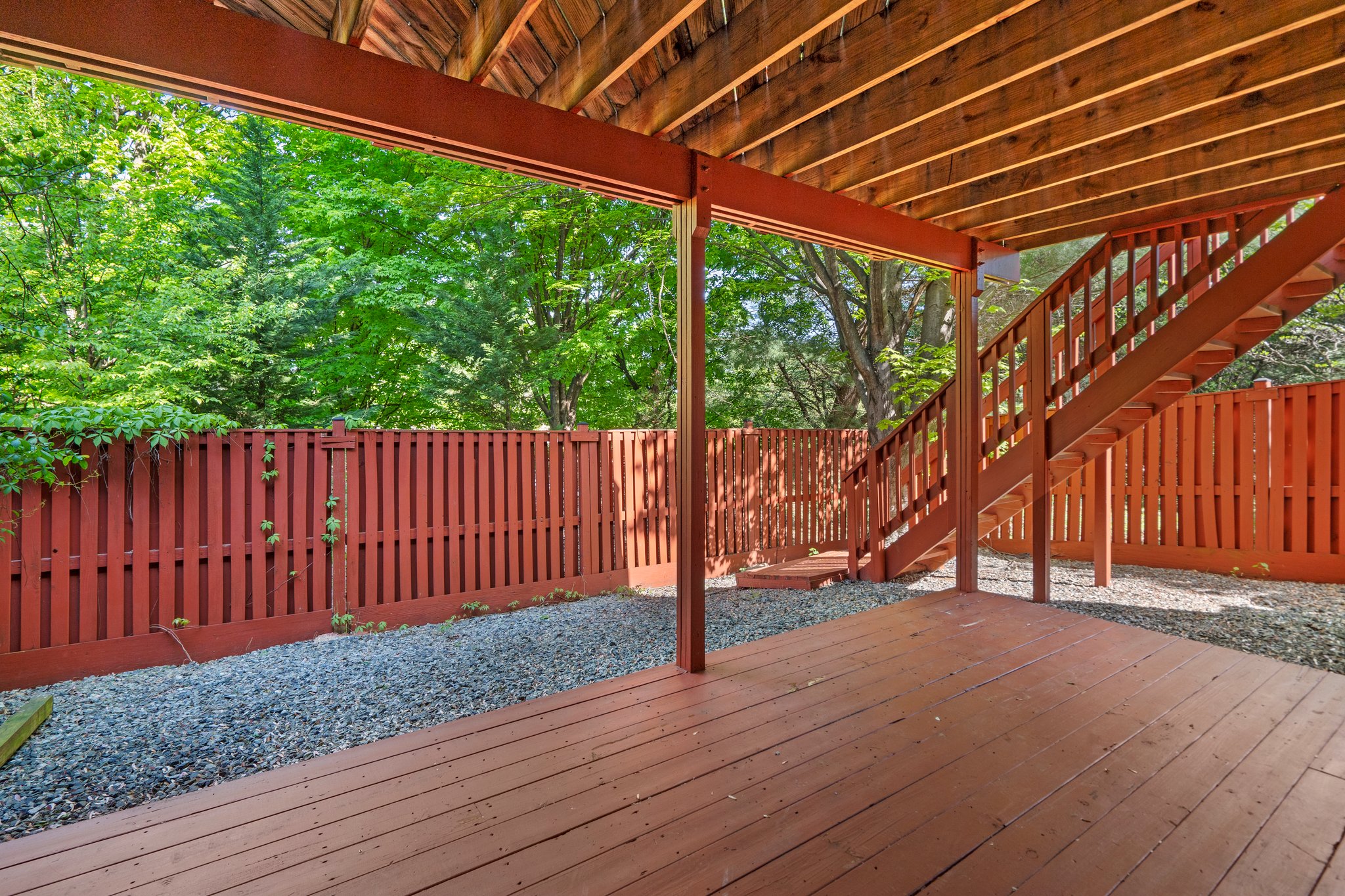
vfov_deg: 73.7
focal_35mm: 16
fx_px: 598
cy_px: 448
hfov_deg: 96.7
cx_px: 672
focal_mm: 16
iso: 500
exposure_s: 1/15
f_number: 8
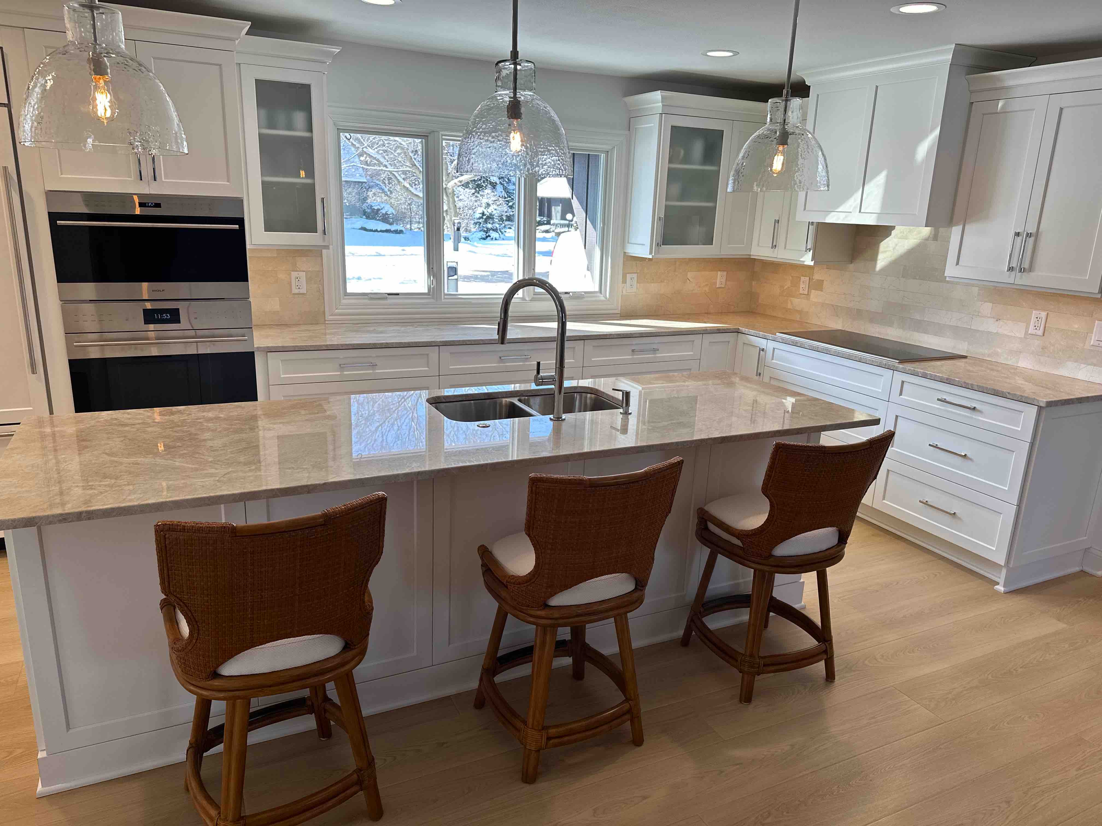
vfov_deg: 56.8
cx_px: 551
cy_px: 413
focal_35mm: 24
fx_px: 764
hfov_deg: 71.6
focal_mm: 6.86
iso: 64
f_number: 1.78
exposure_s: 1/234
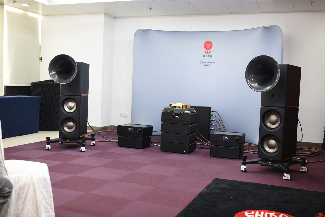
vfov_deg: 33.4
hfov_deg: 48.4
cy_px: 108
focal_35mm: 40
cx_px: 162
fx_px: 361
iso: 400
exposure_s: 1/50
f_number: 2
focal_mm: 40
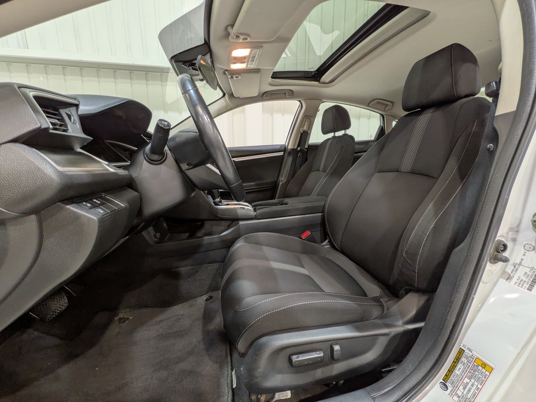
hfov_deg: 102.1
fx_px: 217
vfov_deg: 85.7
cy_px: 201
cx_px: 268
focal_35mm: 14
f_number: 2.2
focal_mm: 1.83
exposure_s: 1/33.3
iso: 62
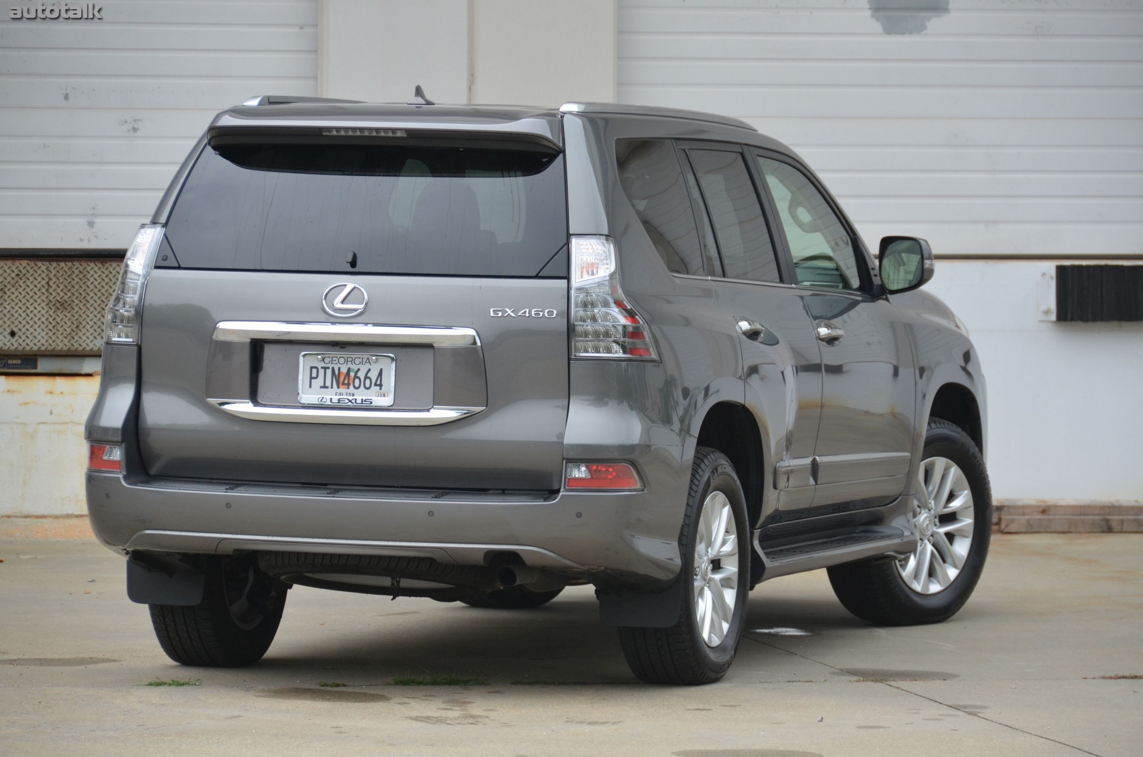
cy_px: 378
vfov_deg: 7.0
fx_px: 6179
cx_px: 572
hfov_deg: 10.6
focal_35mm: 195
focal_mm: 130
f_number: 5.6
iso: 640
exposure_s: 1/1000
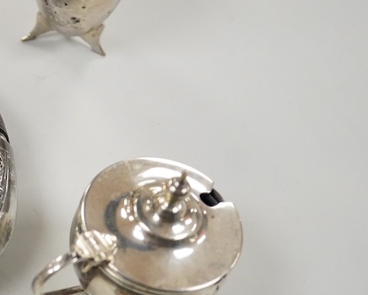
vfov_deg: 14.1
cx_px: -103
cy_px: 153
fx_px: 1187
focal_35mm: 109
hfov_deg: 16.7
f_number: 3.5
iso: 2500
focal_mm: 30
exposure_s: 1/640
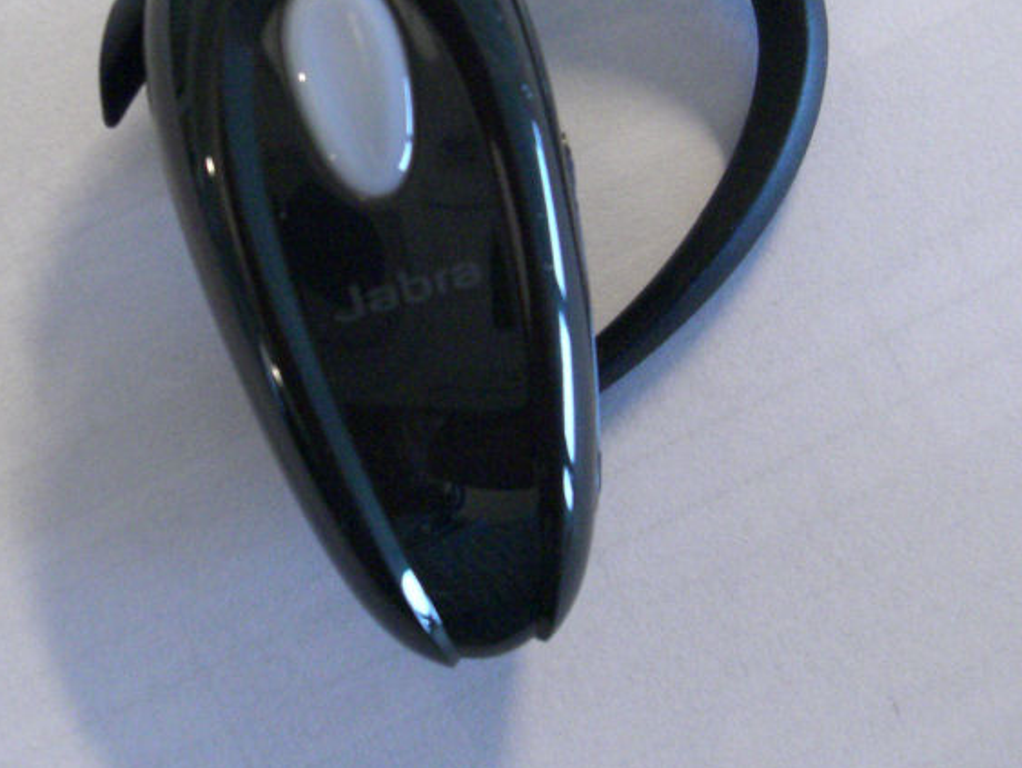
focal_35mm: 57
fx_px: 1684
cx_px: 382
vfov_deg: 25.4
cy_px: 207
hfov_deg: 33.6
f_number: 3.1
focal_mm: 6.3
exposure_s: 1/100
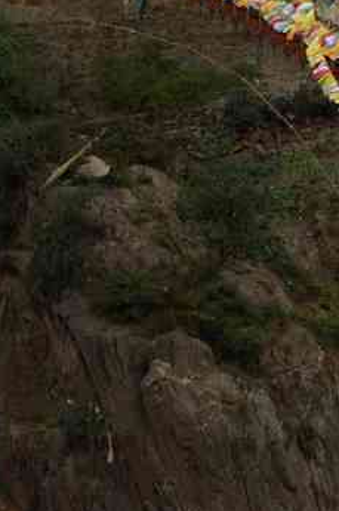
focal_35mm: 340
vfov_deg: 6.0
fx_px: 4817
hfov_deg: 4.0
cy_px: -221
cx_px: 432
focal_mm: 77.5
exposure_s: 1/125
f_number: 6.7
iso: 100
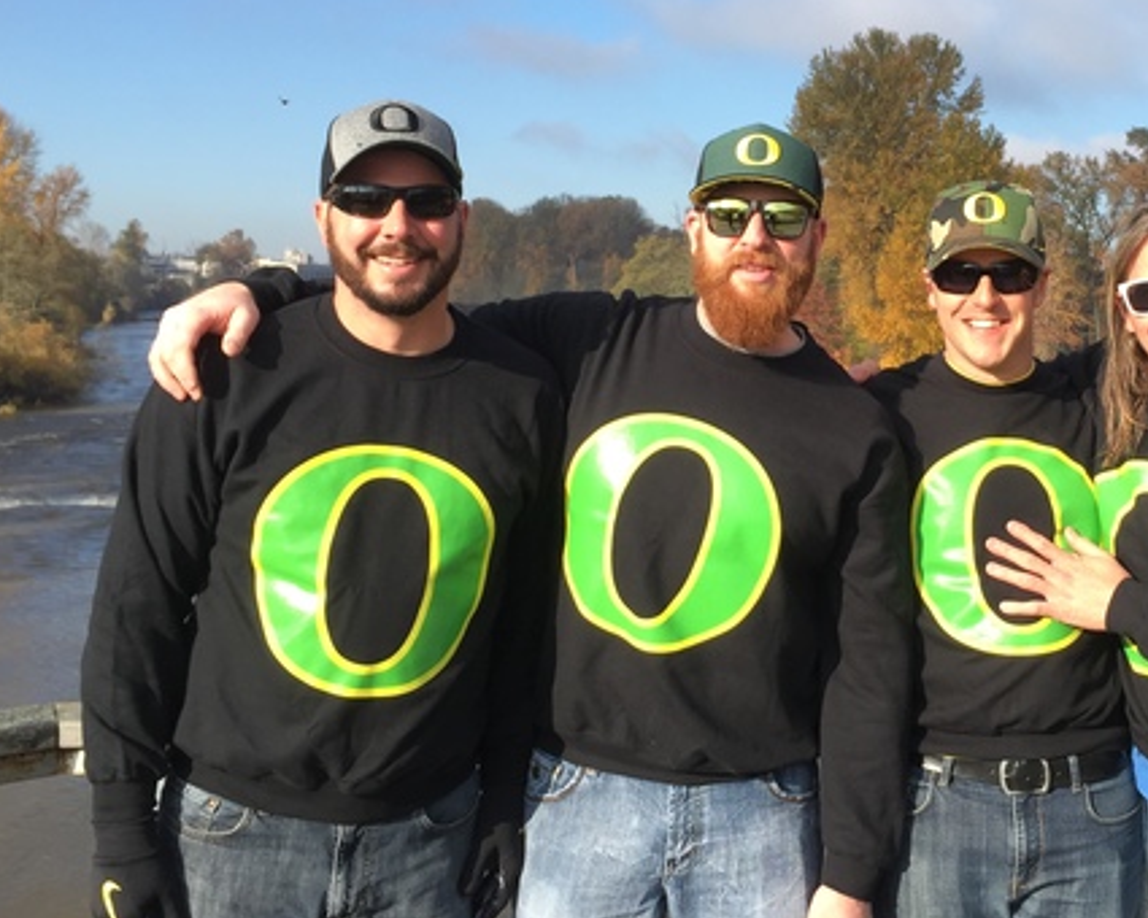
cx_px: 835
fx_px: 1631
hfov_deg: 38.0
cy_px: 375
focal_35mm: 48
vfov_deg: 31.4
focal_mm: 4.15
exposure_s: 1/879
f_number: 2.2
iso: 32
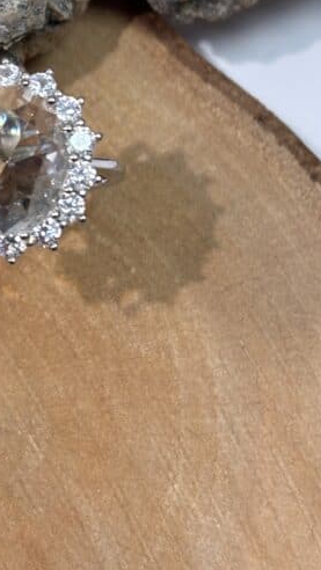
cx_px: -103
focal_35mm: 118
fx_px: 1784
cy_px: 71
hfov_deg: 10.1
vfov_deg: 17.9
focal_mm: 5.96
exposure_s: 1/50
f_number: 1.6
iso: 50
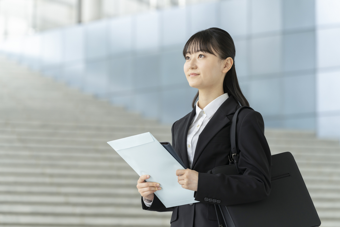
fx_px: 1492
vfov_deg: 8.7
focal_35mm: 158
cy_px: 114
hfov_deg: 13.0
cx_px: 170
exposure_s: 1/160
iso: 640
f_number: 5
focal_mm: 158
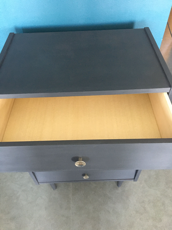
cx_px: 86
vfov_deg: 61.7
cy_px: 115
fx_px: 192
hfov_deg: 48.2
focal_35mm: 29
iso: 250
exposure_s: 1/17
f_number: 2.2
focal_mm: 4.15
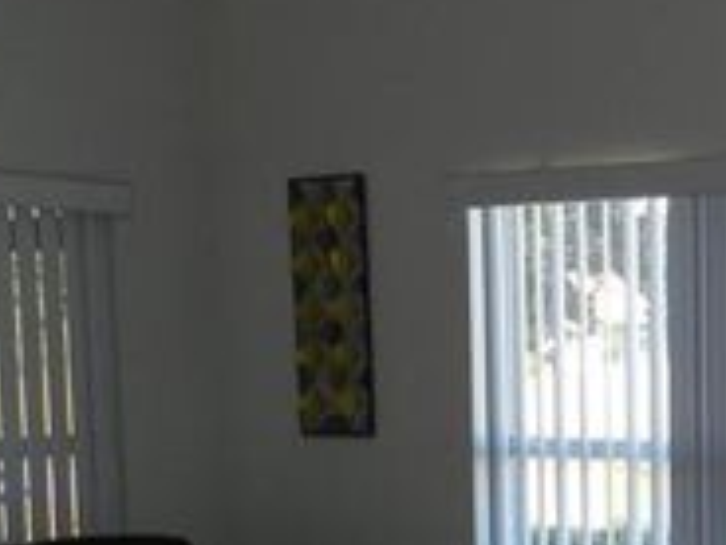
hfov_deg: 21.6
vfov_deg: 16.3
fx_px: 1846
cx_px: 700
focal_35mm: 88
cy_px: 604
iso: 160
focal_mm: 4
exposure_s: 1/160
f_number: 3.4
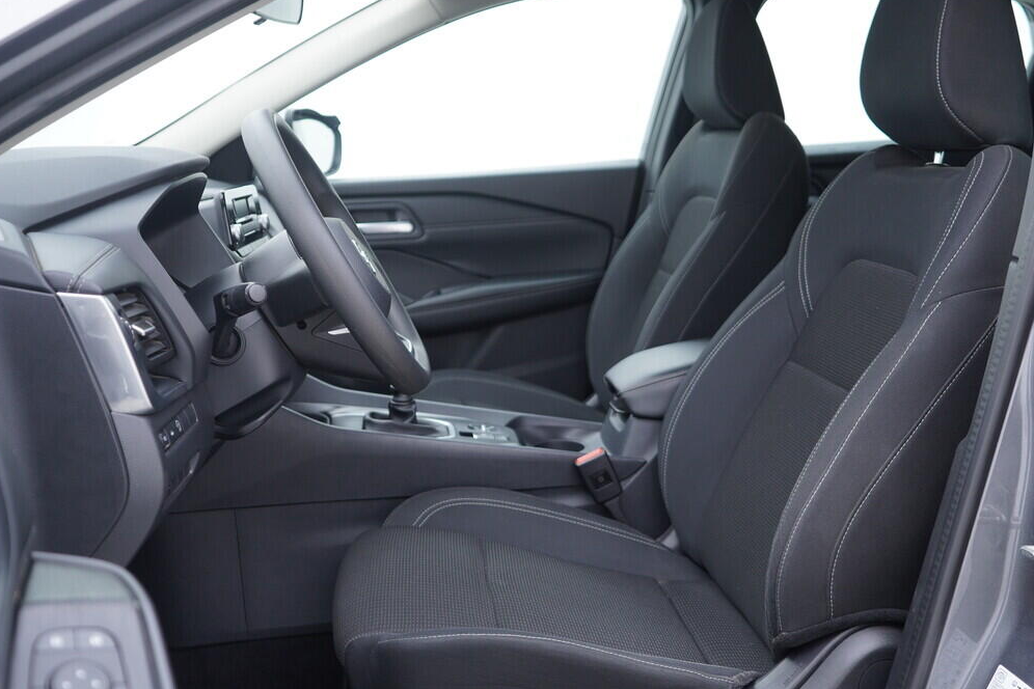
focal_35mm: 37
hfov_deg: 51.9
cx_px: 519
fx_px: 1063
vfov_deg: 35.9
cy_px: 348
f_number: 2.8
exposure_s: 1/40
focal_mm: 24
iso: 200
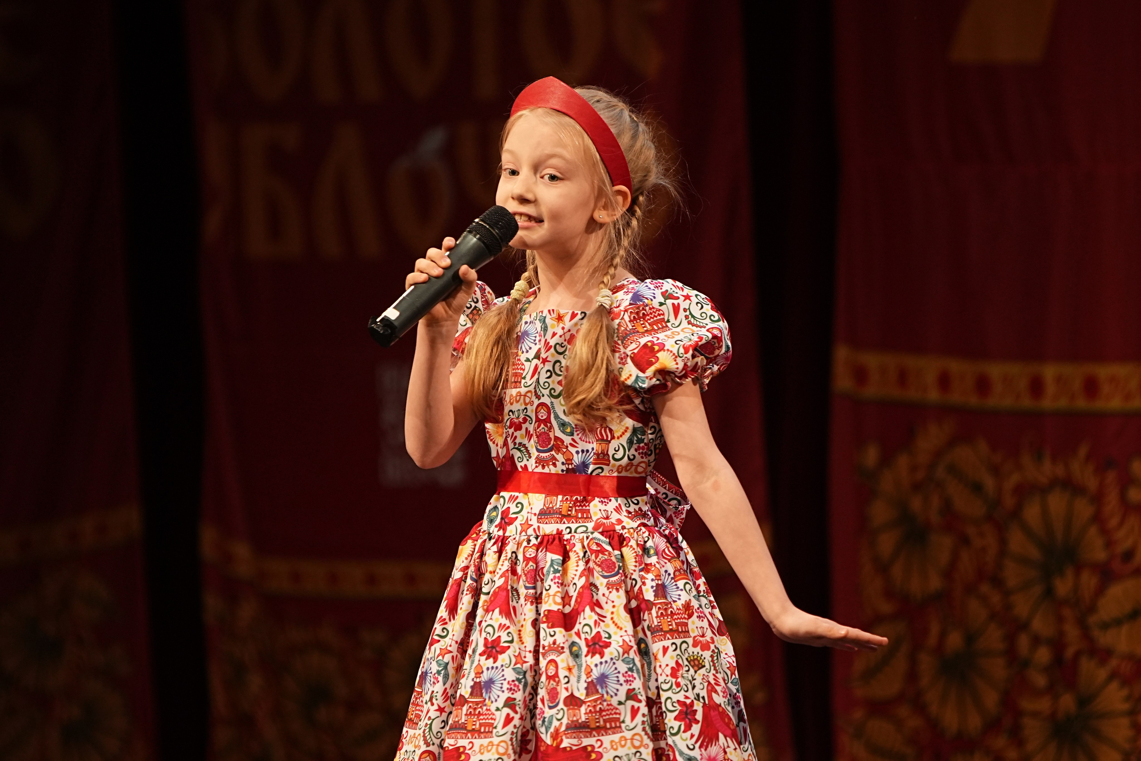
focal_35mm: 300
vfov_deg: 4.6
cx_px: 570
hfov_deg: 6.9
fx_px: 9508
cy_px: 380
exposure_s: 1/320
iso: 1250
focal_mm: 200
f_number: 2.8
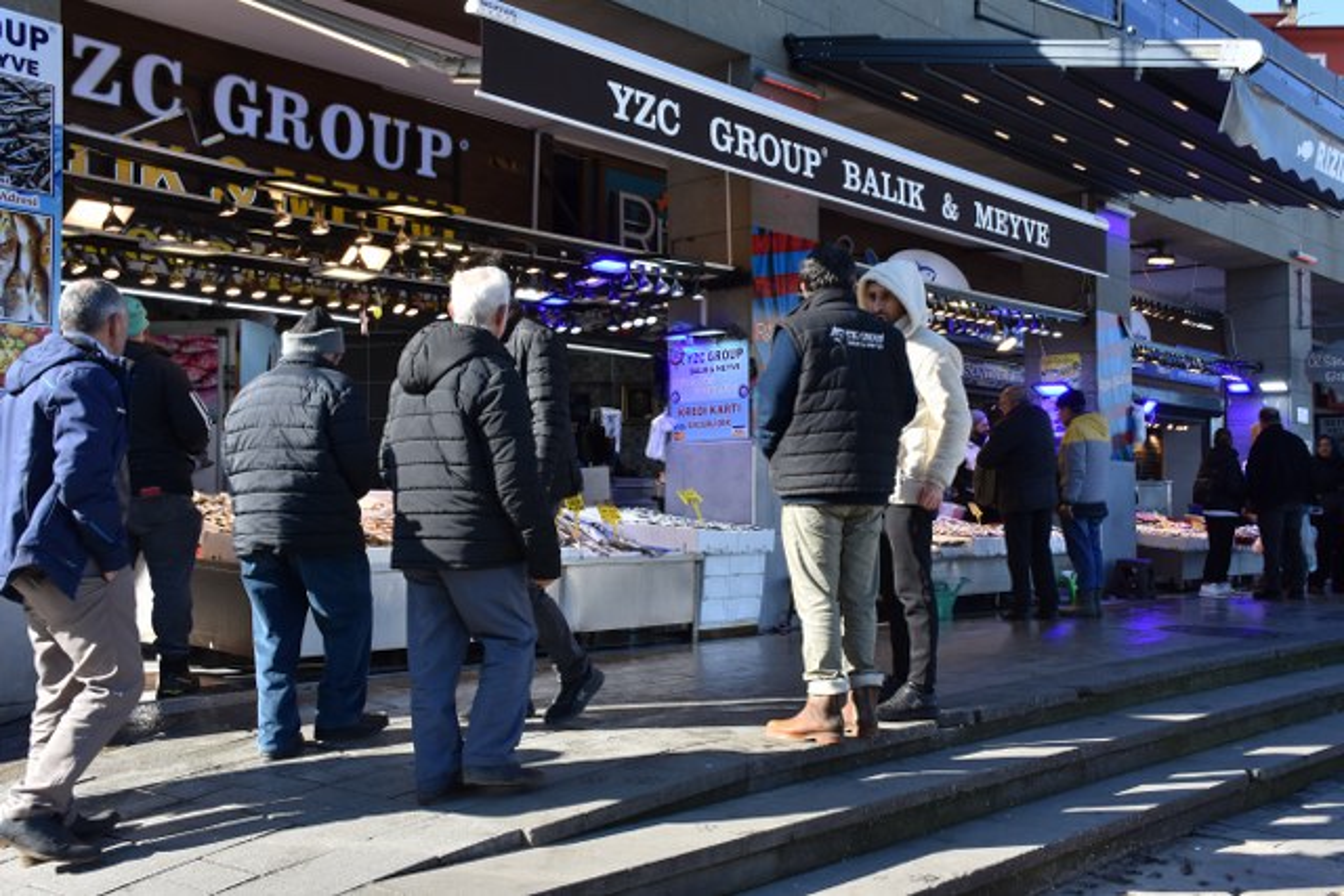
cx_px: 672
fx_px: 1456
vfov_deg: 34.2
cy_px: 448
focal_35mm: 39
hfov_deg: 49.5
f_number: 8
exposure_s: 1/500
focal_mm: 26
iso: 560
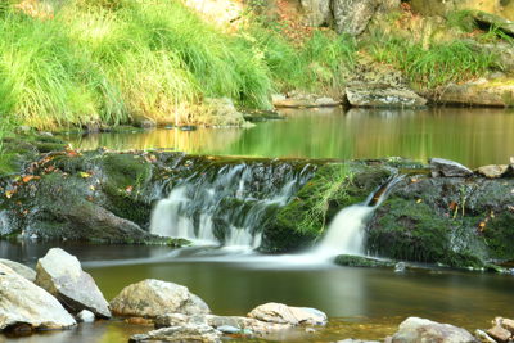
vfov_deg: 7.4
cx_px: 257
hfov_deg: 11.0
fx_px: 2671
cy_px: 172
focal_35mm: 187
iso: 100
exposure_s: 30
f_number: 22
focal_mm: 125
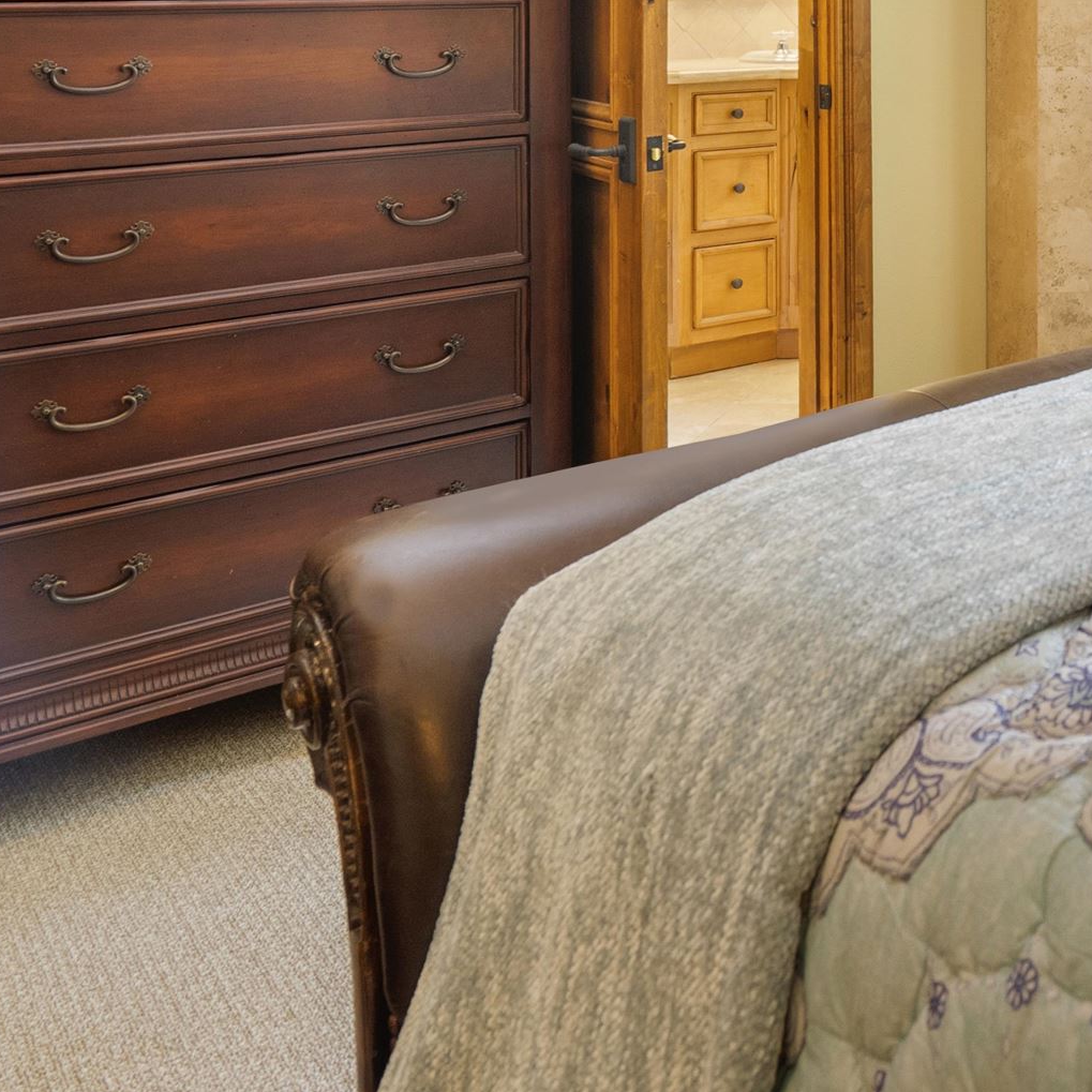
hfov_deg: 33.1
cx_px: 1326
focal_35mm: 41
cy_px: 66
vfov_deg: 37.6
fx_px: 1463
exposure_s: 3.2
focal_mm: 16
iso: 250
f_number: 7.1
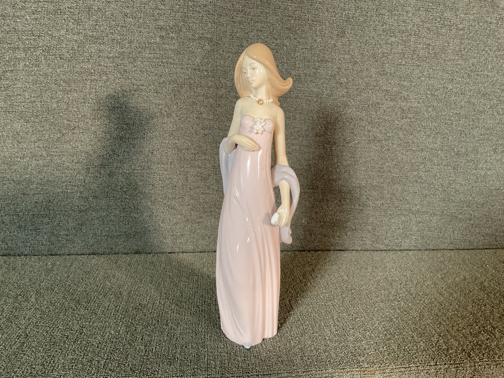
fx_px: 422
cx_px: 252
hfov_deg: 61.7
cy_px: 189
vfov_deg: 48.2
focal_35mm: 29
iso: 125
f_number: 1.8
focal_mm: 3
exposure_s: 1/60
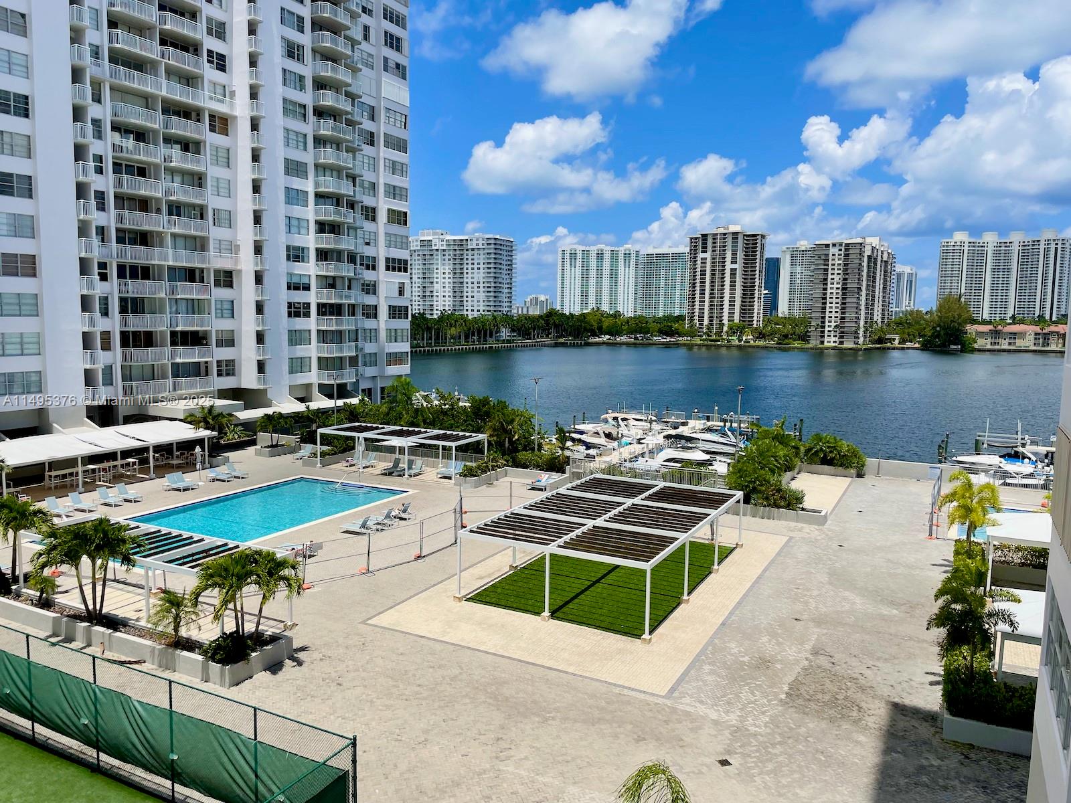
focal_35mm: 26
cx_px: 536
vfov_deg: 53.1
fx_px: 804
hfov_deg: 67.3
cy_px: 402
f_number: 1.6
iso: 32
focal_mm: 4.2
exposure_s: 1/6135
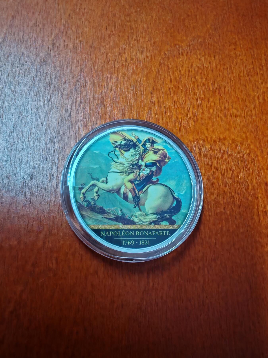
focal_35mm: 26
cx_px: 134
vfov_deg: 67.3
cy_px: 179
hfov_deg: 53.1
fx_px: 268
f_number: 2.2
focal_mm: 1.96
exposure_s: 1/33
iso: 200
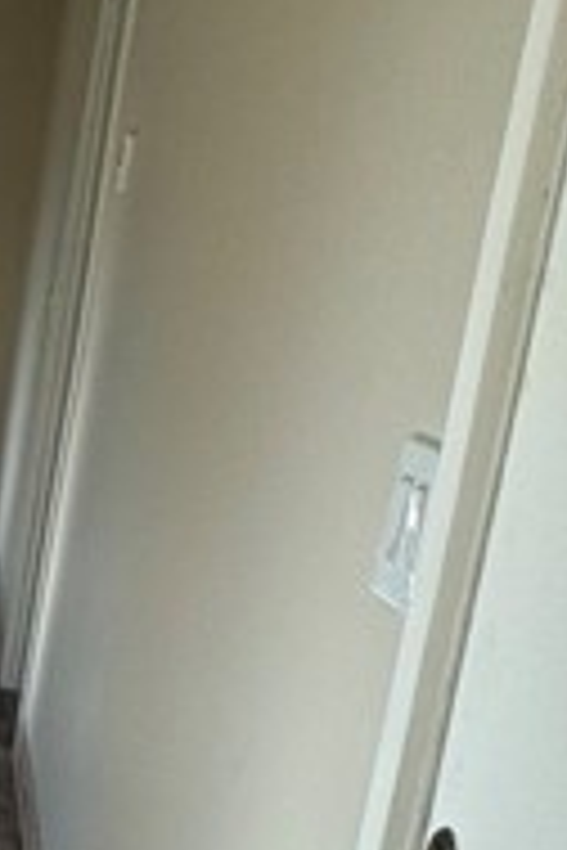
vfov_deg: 25.0
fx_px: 1866
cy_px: 742
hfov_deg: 12.6
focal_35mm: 79
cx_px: -868
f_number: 2.2
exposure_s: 1/187
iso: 40
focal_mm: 2.22
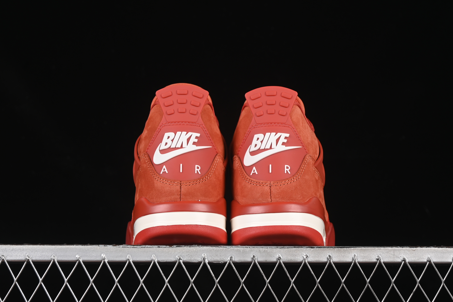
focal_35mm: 75
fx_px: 944
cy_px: 151
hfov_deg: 27.0
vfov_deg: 18.2
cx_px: 226
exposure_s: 1/60
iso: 160
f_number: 7.1
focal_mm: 50
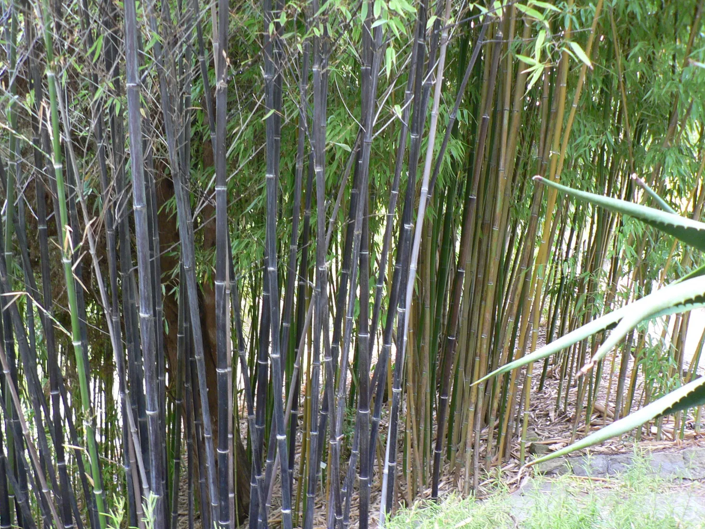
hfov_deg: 49.0
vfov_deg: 37.7
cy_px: 285
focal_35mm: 38
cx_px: 337
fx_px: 774
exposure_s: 1/30
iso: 150
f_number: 2.8
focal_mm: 6
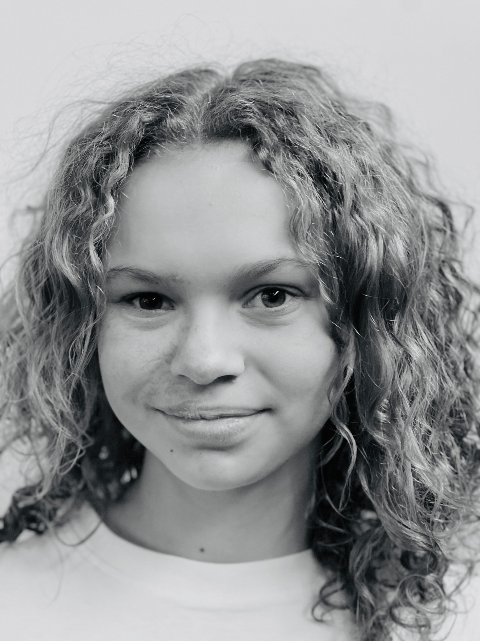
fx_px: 1424
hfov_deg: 19.1
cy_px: 320
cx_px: 240
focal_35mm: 77
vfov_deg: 25.3
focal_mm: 9
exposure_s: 1/33
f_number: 2.8
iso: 320
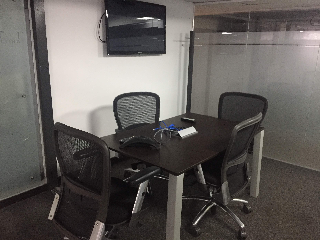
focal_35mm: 29
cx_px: 160
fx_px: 268
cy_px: 120
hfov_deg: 61.7
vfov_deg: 48.2
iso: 250
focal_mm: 4.15
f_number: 2.2
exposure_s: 1/24
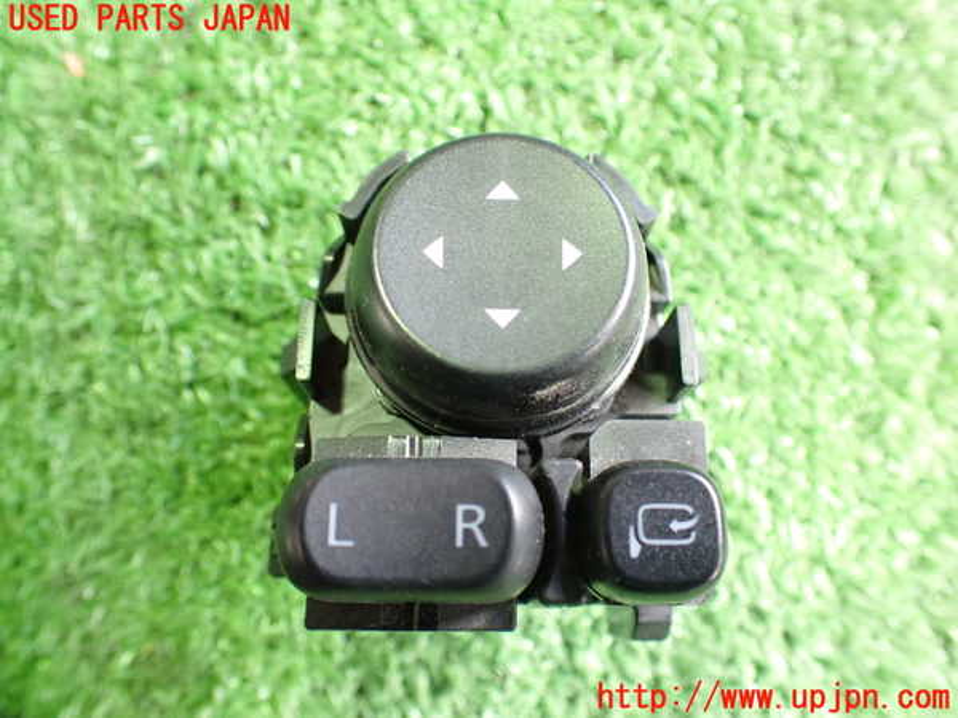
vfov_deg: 46.8
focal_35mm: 30
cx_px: 479
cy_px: 359
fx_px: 830
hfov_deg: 60.0
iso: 800
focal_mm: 5.4
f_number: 2.3
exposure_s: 1/30
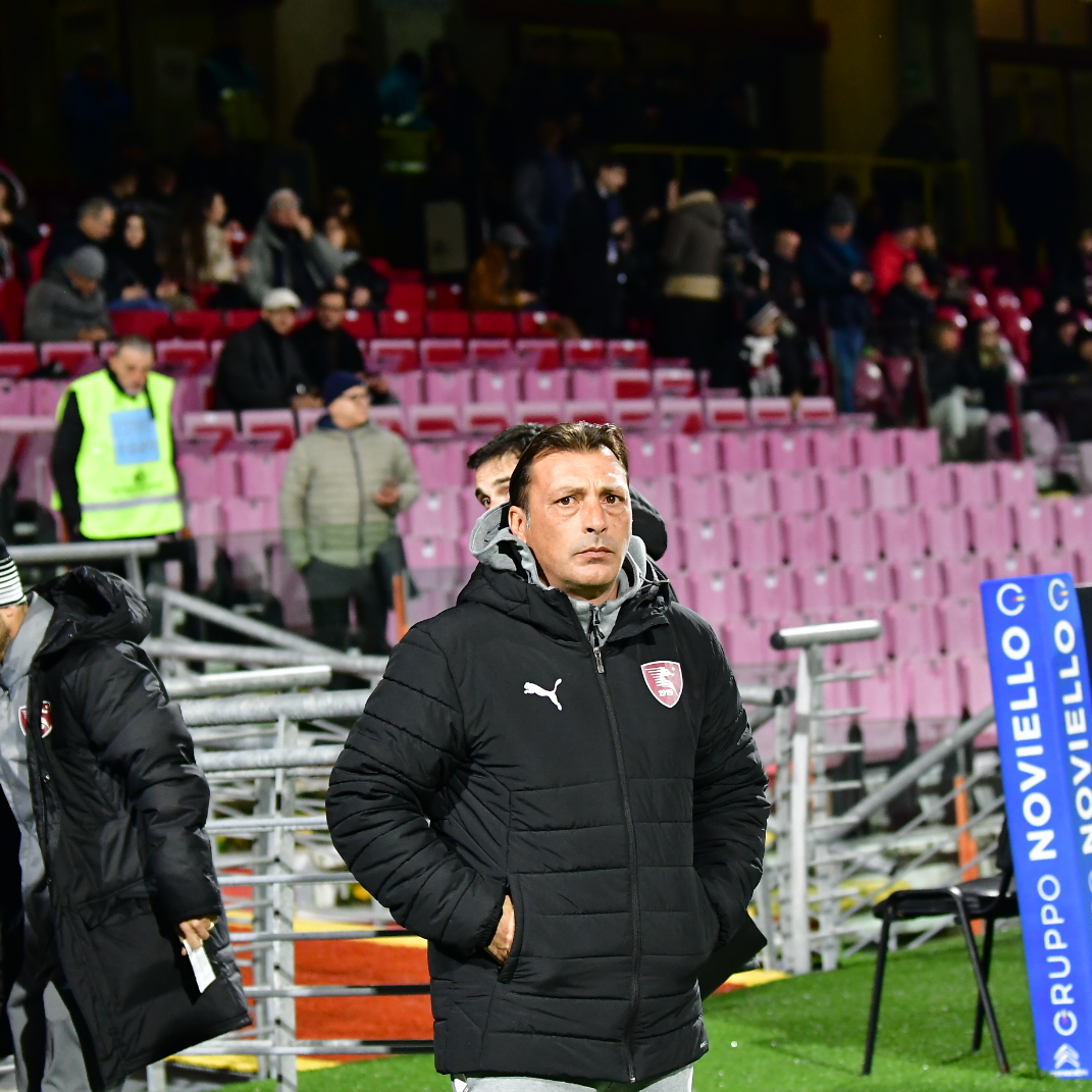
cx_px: 594
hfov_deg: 12.9
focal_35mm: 135
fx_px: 4818
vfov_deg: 12.9
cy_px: 550
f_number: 3.5
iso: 2500
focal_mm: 70
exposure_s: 1/500
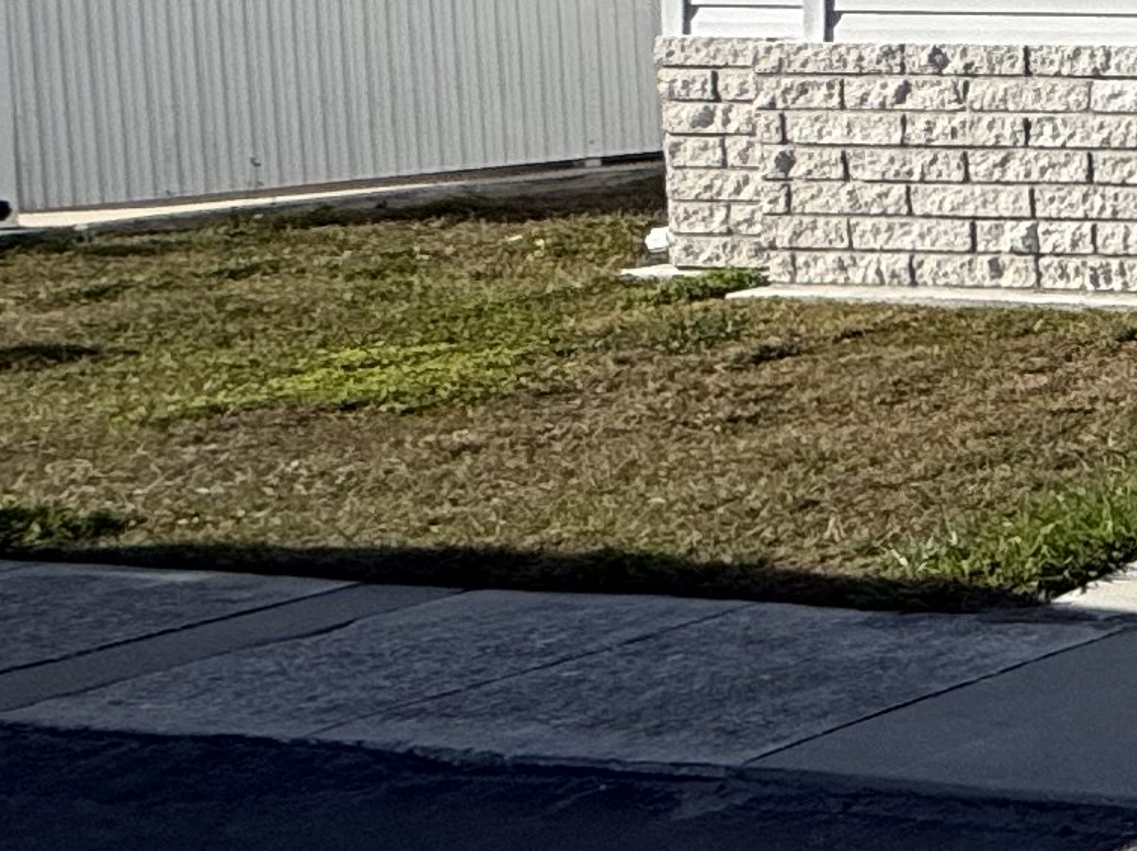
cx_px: 2970
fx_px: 2462
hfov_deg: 13.7
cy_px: 63
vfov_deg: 19.2
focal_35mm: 75
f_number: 2.2
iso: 50
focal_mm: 2.22
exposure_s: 1/3460
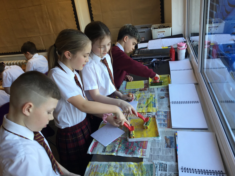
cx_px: 118
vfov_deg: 45.4
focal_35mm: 31
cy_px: 88
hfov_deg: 58.4
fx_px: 210
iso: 32
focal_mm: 3.3
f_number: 2.4
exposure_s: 1/50
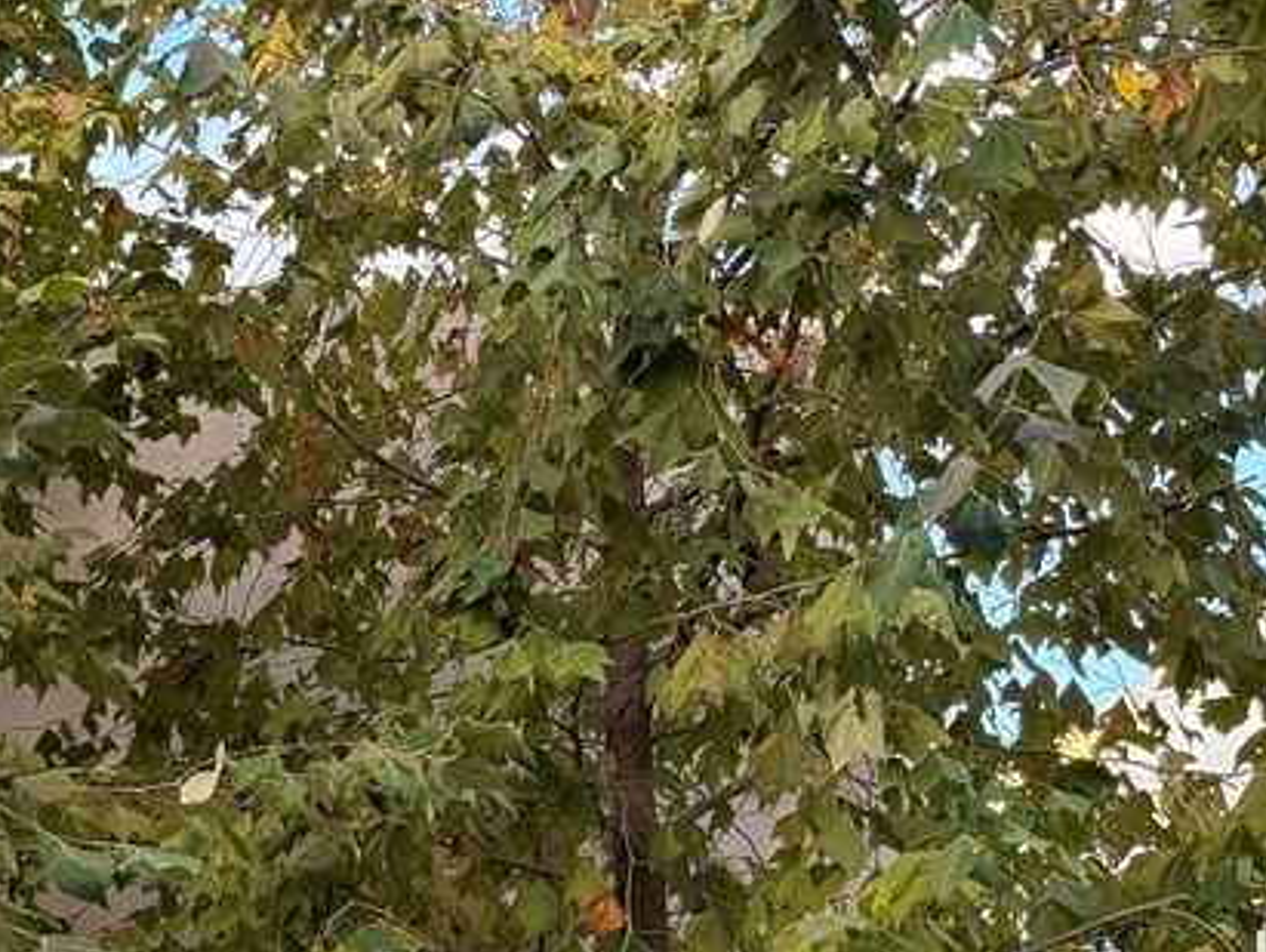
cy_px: 1380
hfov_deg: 24.3
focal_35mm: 70
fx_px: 2562
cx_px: -382
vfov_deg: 18.8
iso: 200
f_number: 1.78
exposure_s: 1/193
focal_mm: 6.76
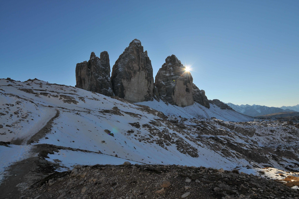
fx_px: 149
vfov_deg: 67.2
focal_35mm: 18
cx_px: 150
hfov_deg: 90.1
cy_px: 100
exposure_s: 1/800
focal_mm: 12
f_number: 8
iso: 200
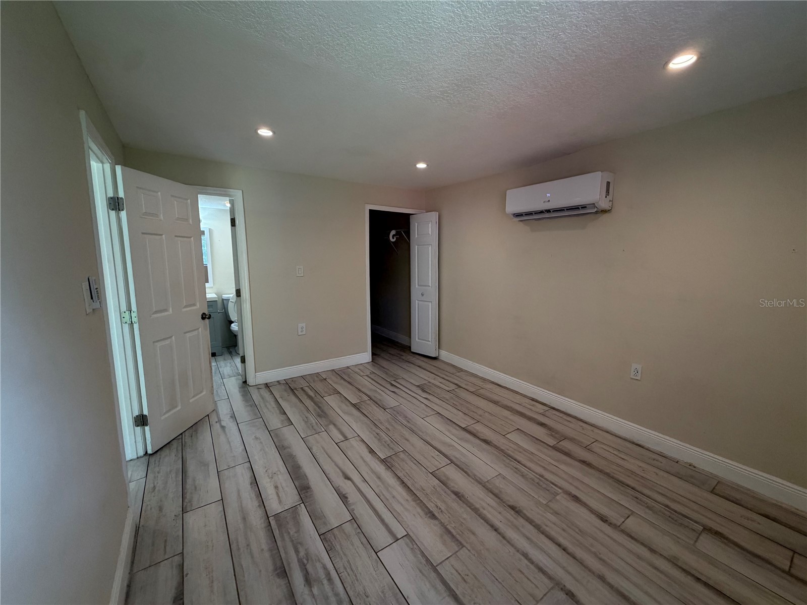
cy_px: 302
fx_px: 326
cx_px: 404
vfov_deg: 85.7
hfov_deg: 102.1
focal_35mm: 14
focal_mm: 2.22
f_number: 2.2
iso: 200
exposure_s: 1/60
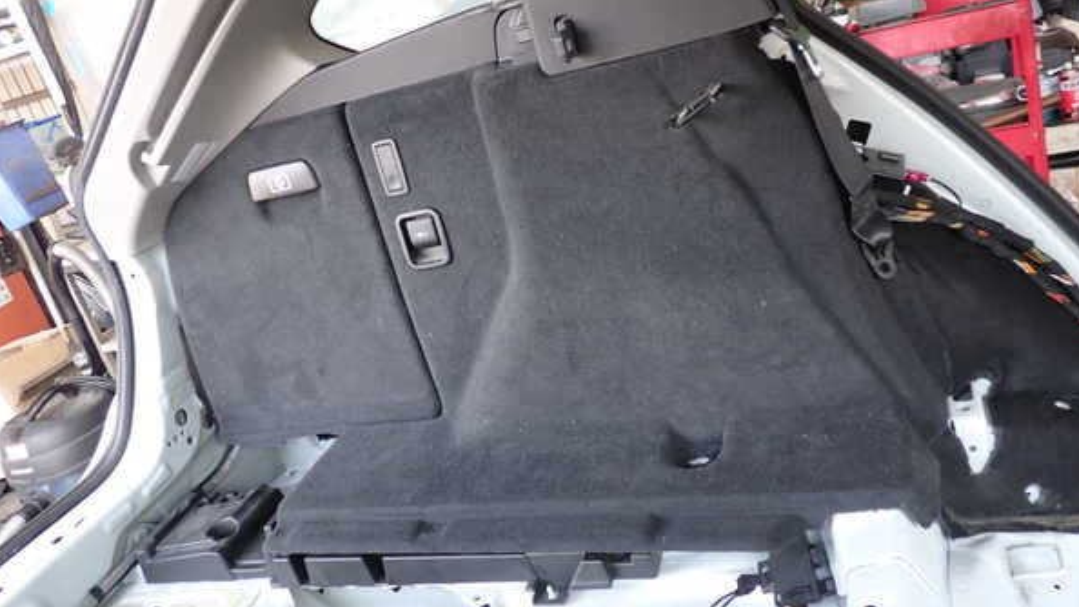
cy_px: 291
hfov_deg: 59.5
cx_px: 541
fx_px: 944
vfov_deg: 35.6
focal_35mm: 33
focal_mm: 5.4
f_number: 2.3
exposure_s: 1/50
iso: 200
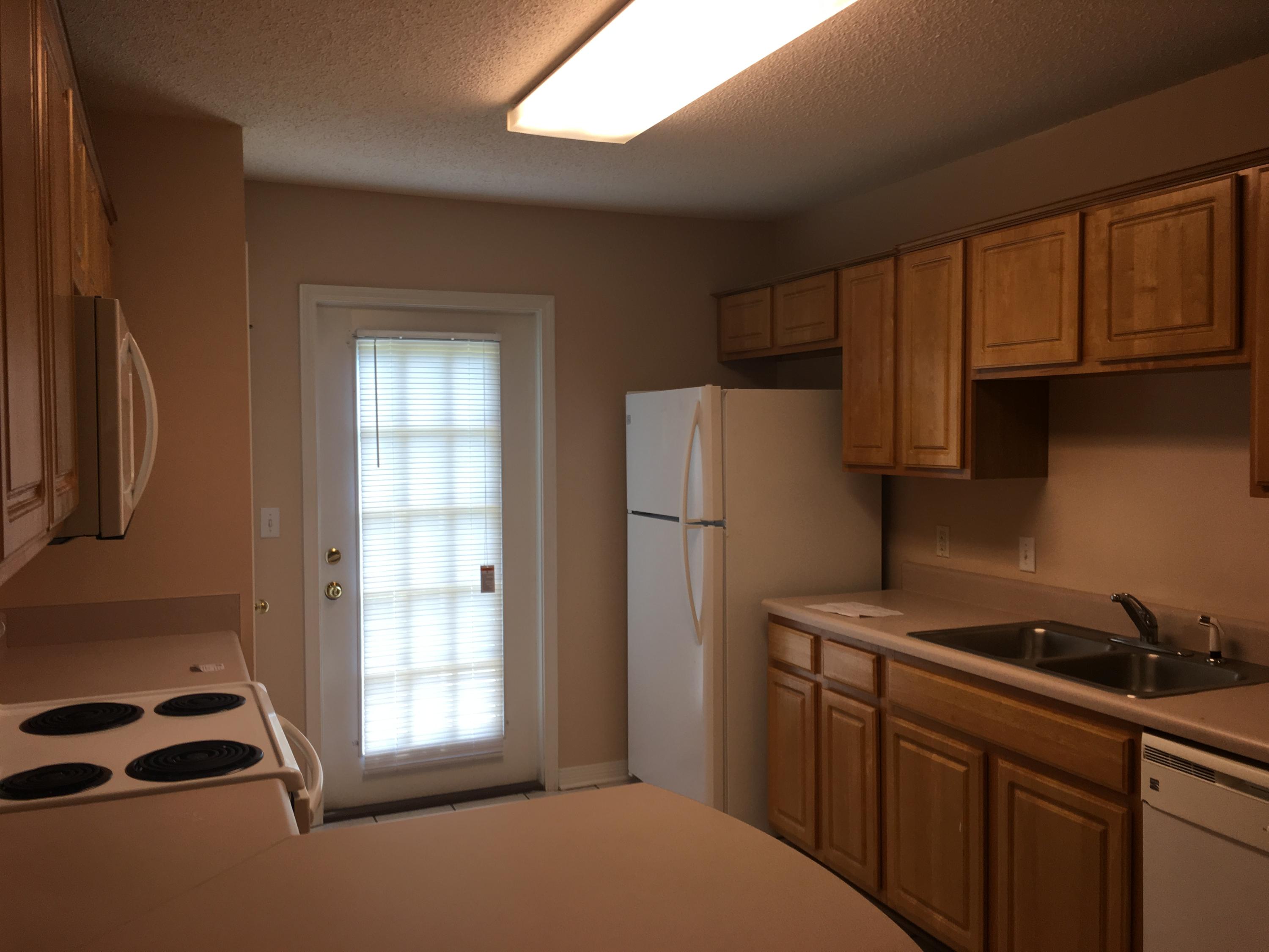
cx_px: 634
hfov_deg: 61.7
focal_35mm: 29
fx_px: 1063
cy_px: 476
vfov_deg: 48.2
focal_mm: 4.15
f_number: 2.2
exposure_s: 1/60
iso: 32
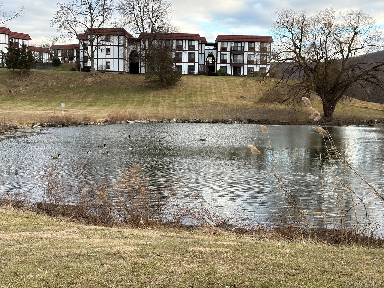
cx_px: 192
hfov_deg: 36.8
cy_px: 144
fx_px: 577
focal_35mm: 52
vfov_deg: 28.0
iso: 50
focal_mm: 5.96
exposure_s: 1/485
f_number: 1.6
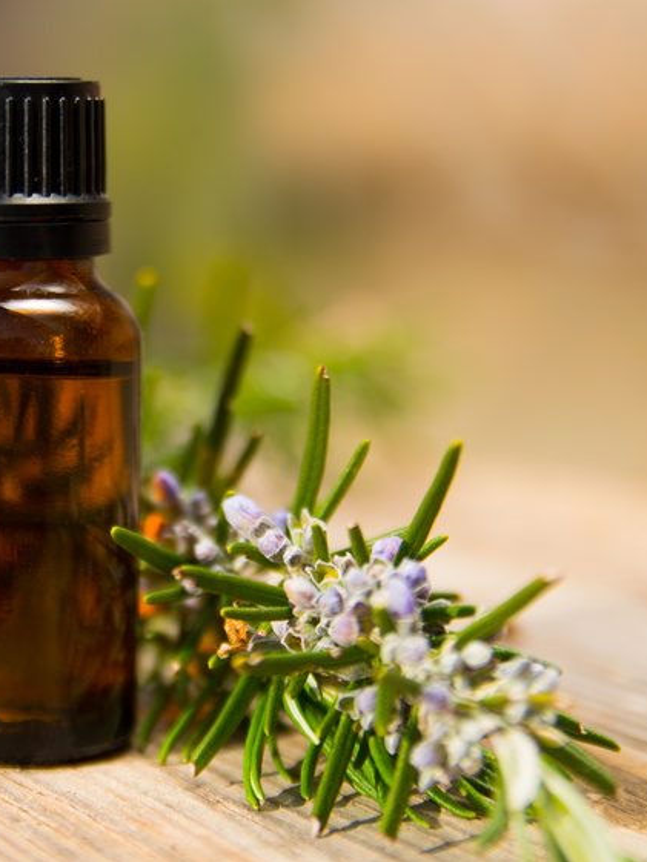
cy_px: 431
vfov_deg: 20.4
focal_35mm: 96
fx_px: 2392
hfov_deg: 15.2
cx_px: 69
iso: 100
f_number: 3.2
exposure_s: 1/1250
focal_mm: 44
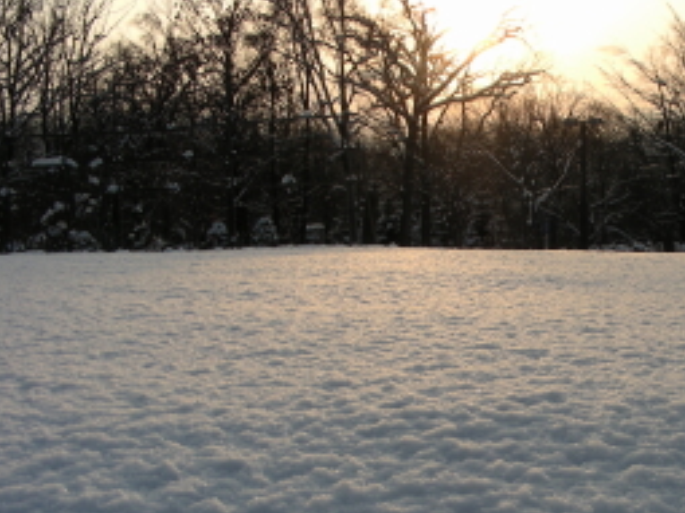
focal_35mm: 67
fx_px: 1325
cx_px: 583
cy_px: 353
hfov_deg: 28.1
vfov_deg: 21.8
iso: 50
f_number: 4
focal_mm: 6.3
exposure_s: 1/297
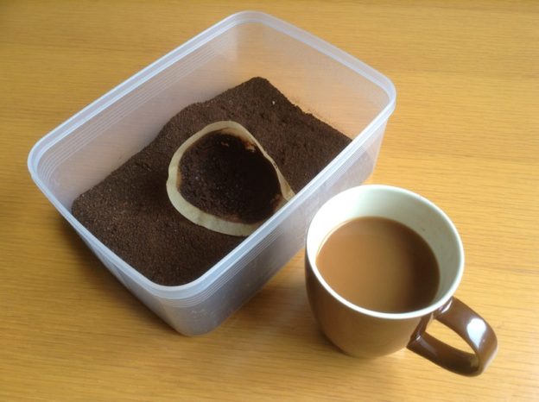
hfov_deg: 55.4
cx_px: 270
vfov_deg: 42.8
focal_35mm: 33
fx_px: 513
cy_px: 201
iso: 32
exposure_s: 1/60
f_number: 2.4
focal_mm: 3.3
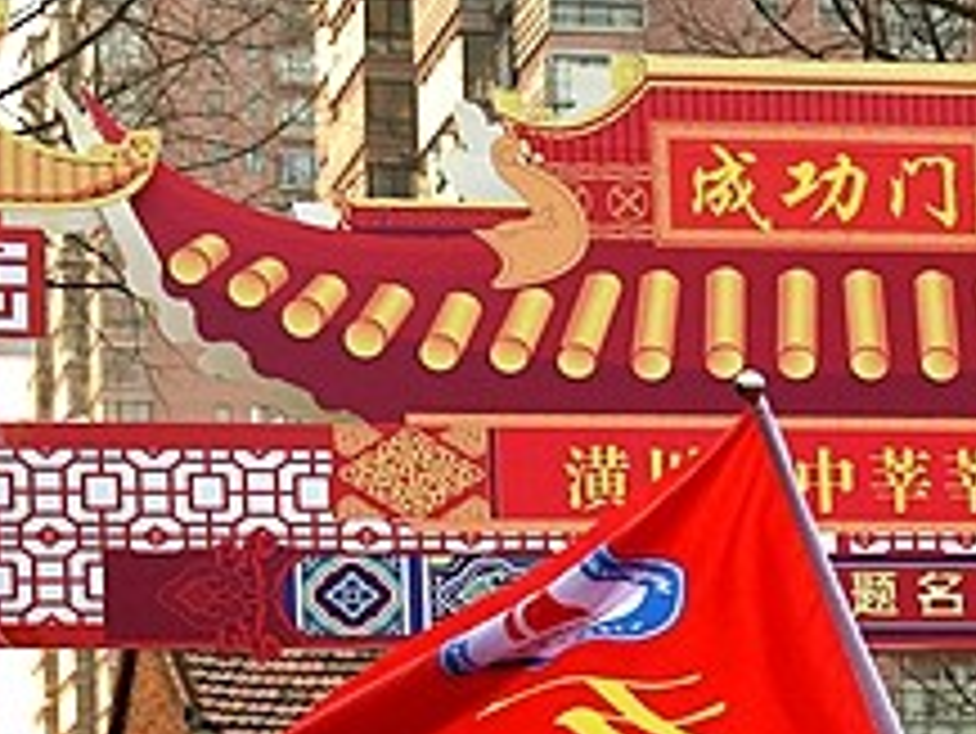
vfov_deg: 9.7
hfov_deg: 13.2
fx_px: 4203
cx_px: 832
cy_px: 1101
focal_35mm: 149
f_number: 4
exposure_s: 1/640
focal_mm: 42
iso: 1000
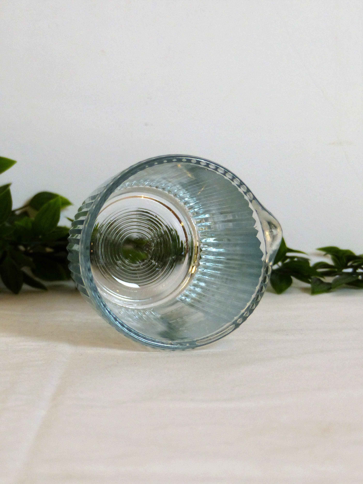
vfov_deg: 11.4
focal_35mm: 173
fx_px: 2419
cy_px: 242
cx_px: 182
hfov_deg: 8.6
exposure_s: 1/80
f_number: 2.8
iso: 320
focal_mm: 28.3
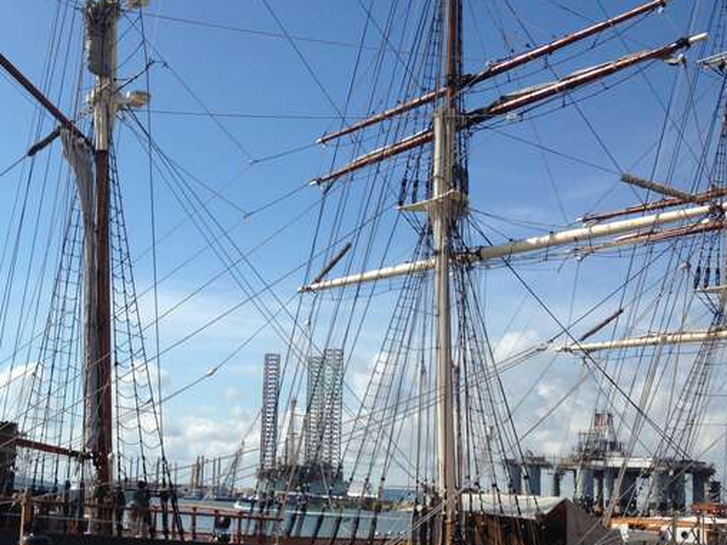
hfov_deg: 36.0
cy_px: 378
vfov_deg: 27.8
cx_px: 183
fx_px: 1092
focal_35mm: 52
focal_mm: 4.12
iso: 50
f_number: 2.4
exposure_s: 1/2088
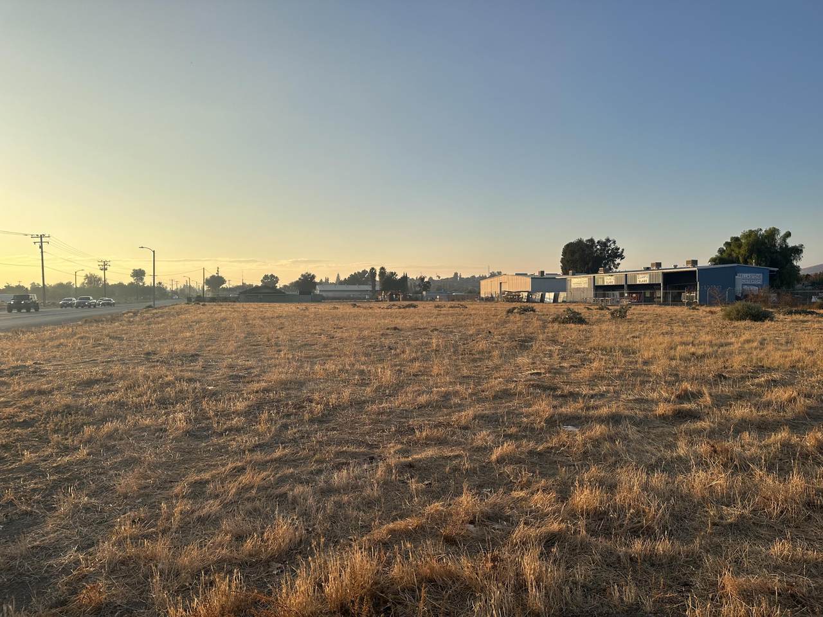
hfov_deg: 71.6
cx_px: 412
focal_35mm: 24
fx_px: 571
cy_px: 308
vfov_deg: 56.8
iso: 80
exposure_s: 1/3356
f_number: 1.78
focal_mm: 6.86
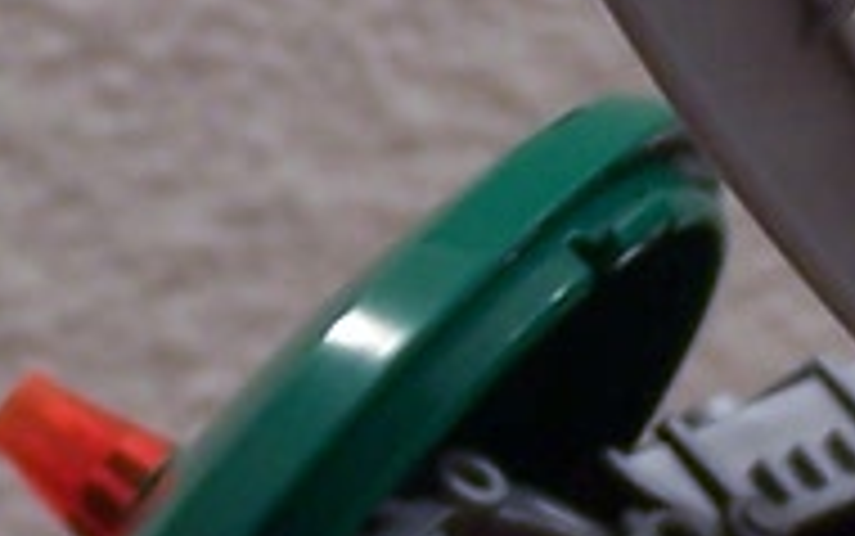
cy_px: 1468
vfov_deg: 1.5
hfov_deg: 2.4
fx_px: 19935
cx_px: 1660
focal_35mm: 855
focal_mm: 21.2
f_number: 3.2
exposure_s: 1/2
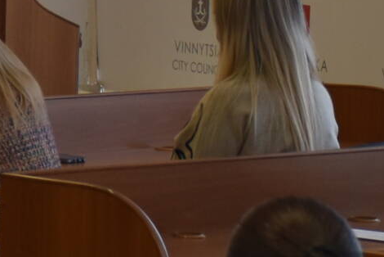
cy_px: -78
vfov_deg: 4.0
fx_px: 3661
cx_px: -292
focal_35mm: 343
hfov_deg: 5.9
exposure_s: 1/90
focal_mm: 42
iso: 400
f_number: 4.5
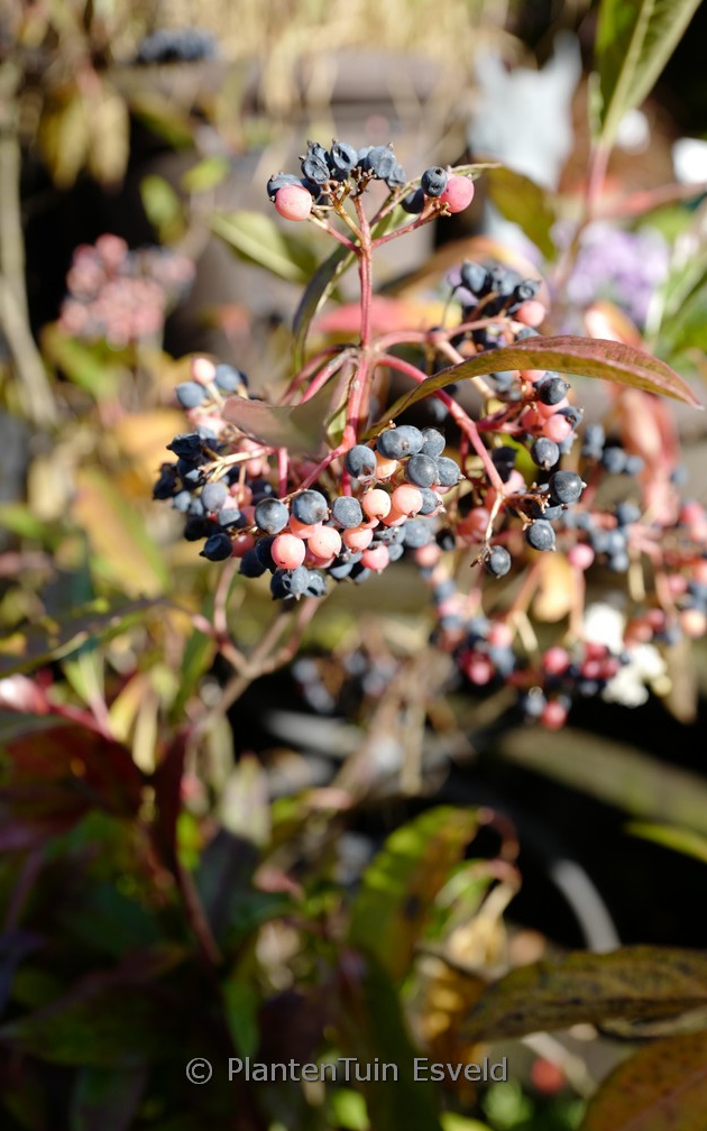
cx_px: 350
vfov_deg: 64.6
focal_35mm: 29
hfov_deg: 43.1
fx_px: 894
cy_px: 573
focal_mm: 28
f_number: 5
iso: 400
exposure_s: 1/800
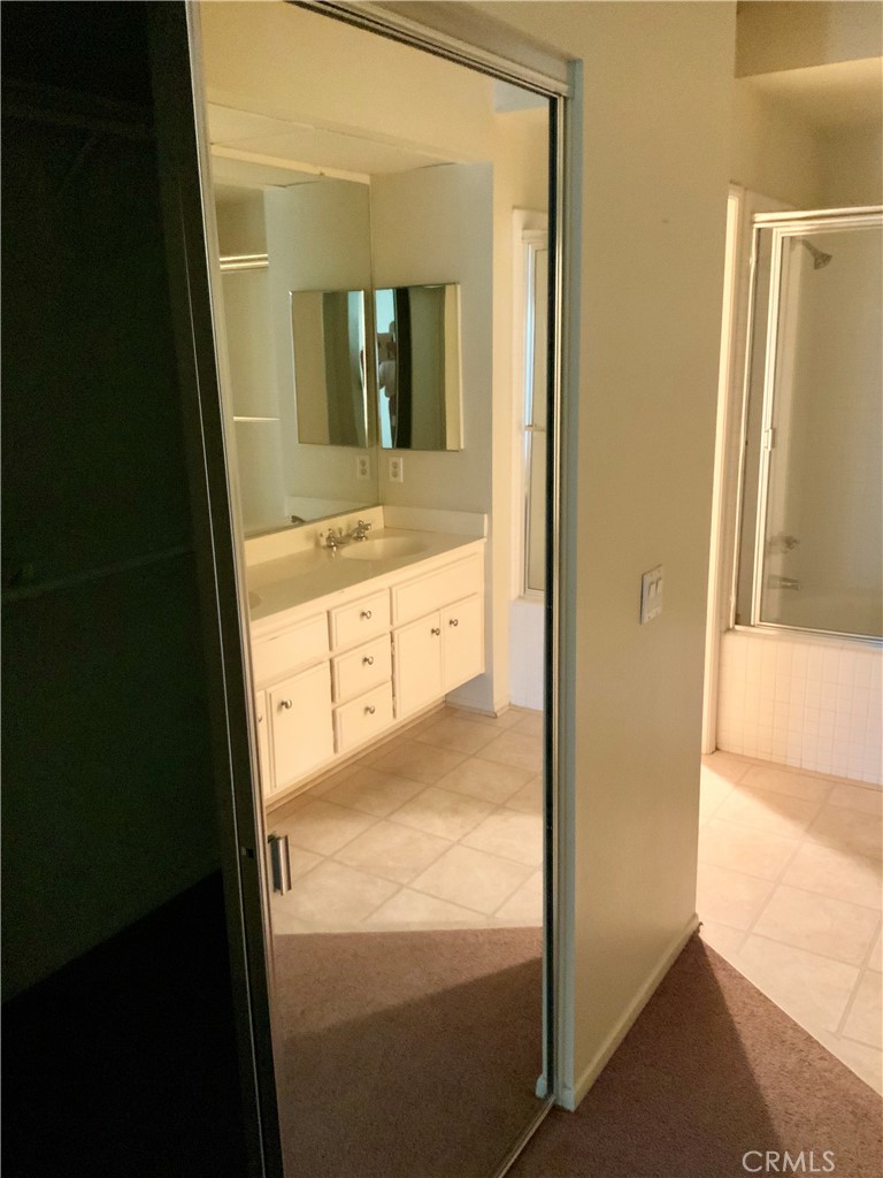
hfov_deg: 48.2
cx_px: 442
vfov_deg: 61.7
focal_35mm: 29
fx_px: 986
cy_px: 589
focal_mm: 3
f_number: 1.8
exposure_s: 1/30
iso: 500
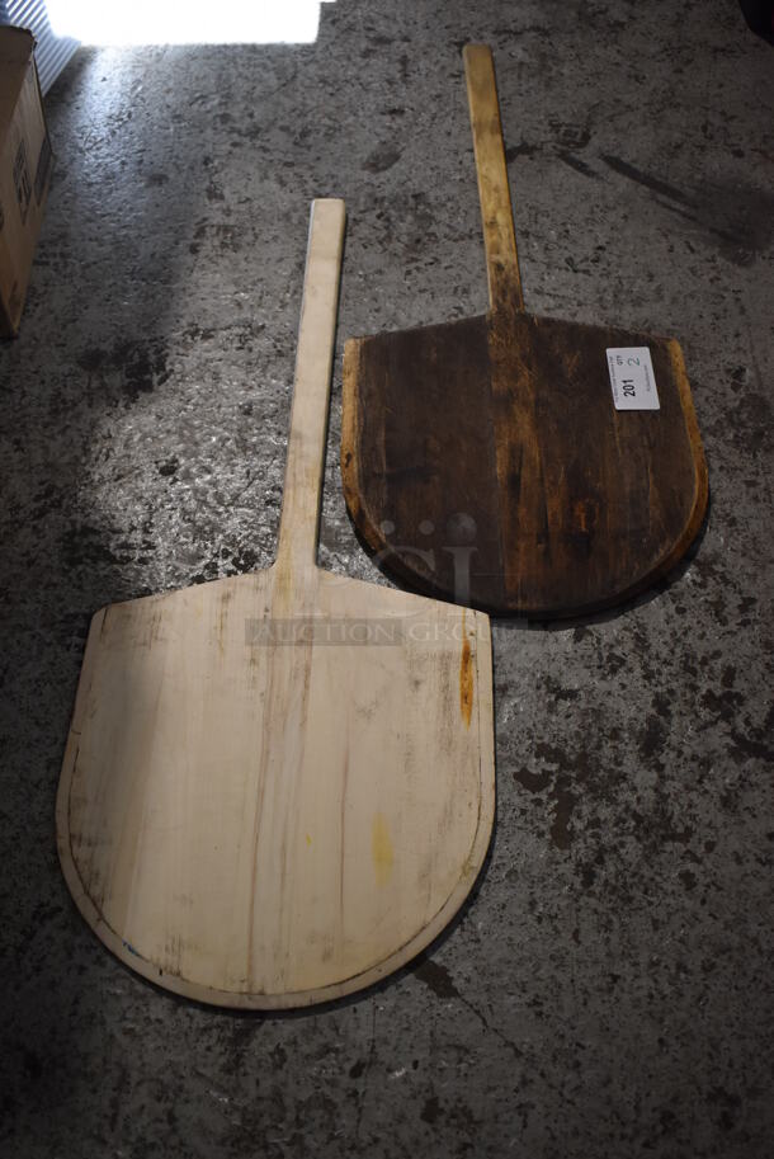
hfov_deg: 35.5
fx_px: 1207
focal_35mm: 38
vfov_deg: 51.3
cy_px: 580
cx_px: 387
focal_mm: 25
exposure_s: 1/125
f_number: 4
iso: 1000
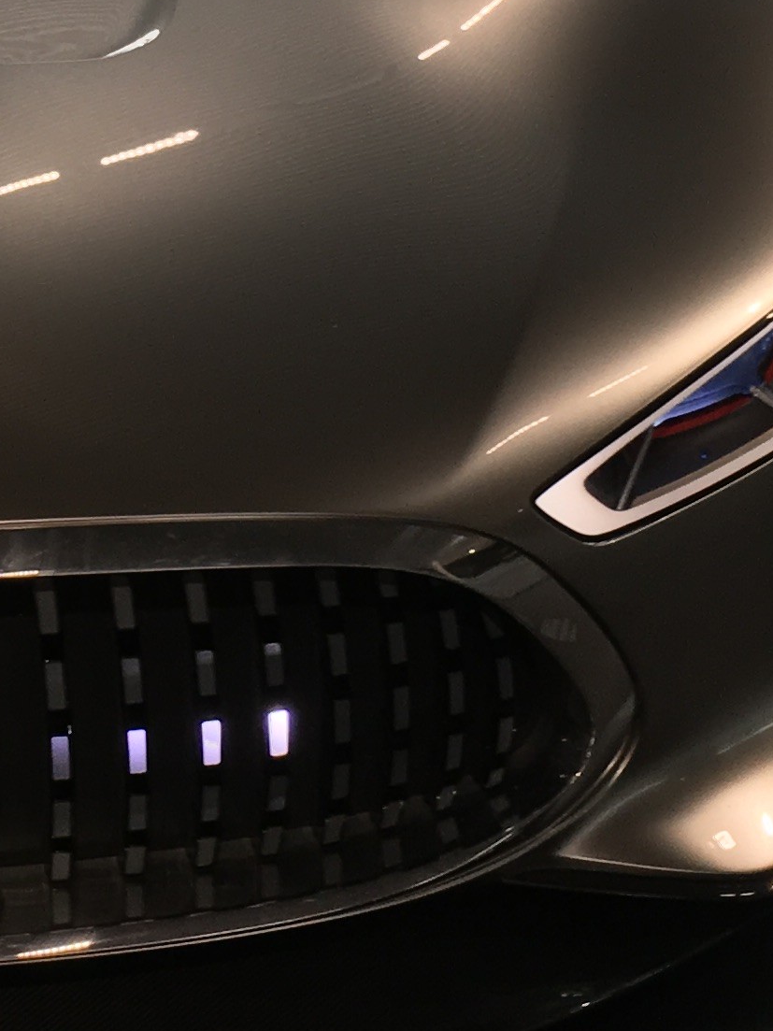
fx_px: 3157
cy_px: 79
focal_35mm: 106
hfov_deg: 13.8
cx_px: 0
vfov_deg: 18.2
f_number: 2.2
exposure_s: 1/100
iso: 40
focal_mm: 4.15
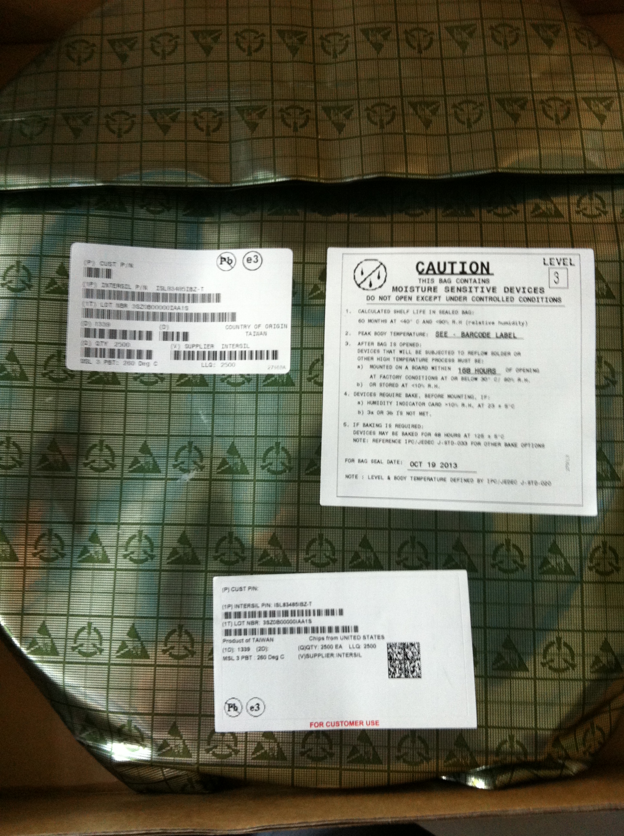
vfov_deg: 52.7
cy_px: 418
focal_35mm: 35
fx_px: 843
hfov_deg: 40.6
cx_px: 312
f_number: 2.8
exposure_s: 1/15
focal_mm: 3.85
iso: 160
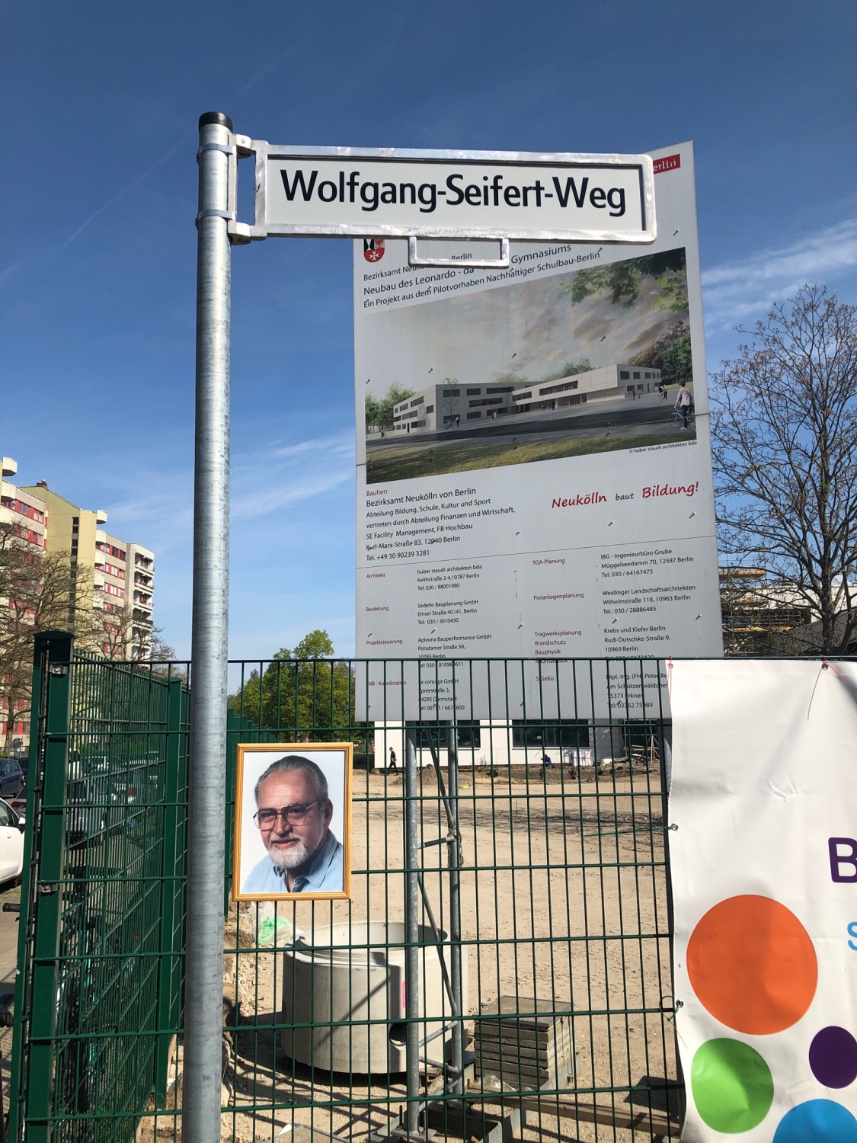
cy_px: 572
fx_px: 924
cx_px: 428
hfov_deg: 49.7
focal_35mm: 28
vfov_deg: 63.4
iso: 20
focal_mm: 3.99
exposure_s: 1/3003
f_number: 1.8
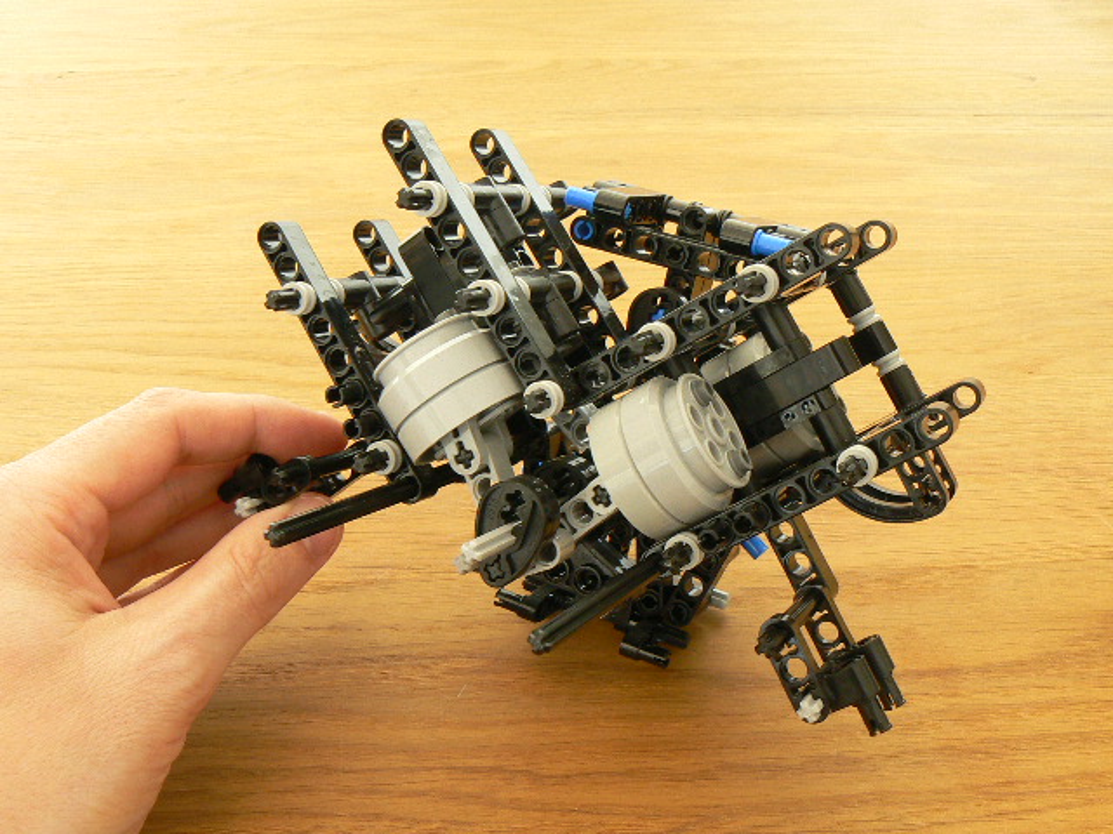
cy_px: 417
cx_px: 556
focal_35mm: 40
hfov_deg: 46.8
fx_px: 1286
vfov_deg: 36.0
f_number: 5
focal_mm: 6
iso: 100
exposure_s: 2
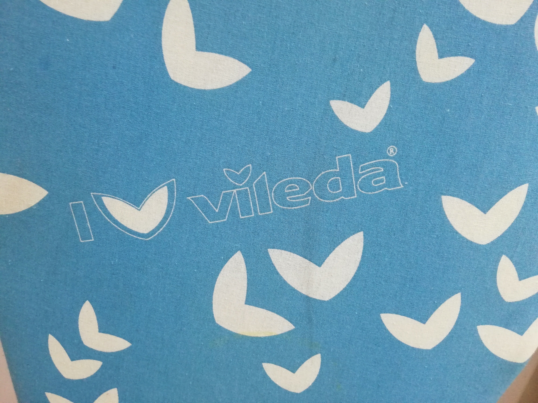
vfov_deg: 53.1
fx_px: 404
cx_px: 269
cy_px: 202
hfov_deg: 67.3
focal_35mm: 26
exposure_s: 1/25
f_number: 2.2
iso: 320
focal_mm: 3.81
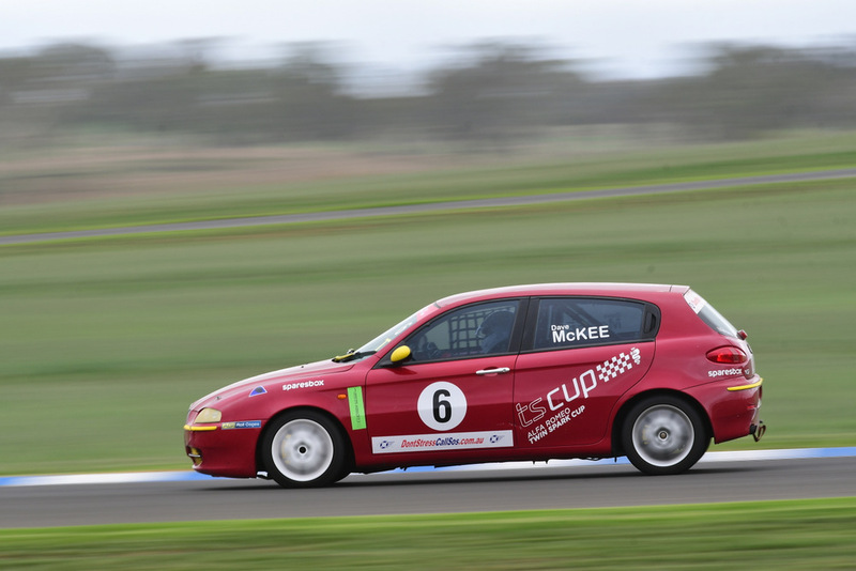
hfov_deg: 5.1
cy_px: 286
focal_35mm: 405
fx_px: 9633
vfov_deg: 3.4
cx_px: 428
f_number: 13
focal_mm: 270
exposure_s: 1/60
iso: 160
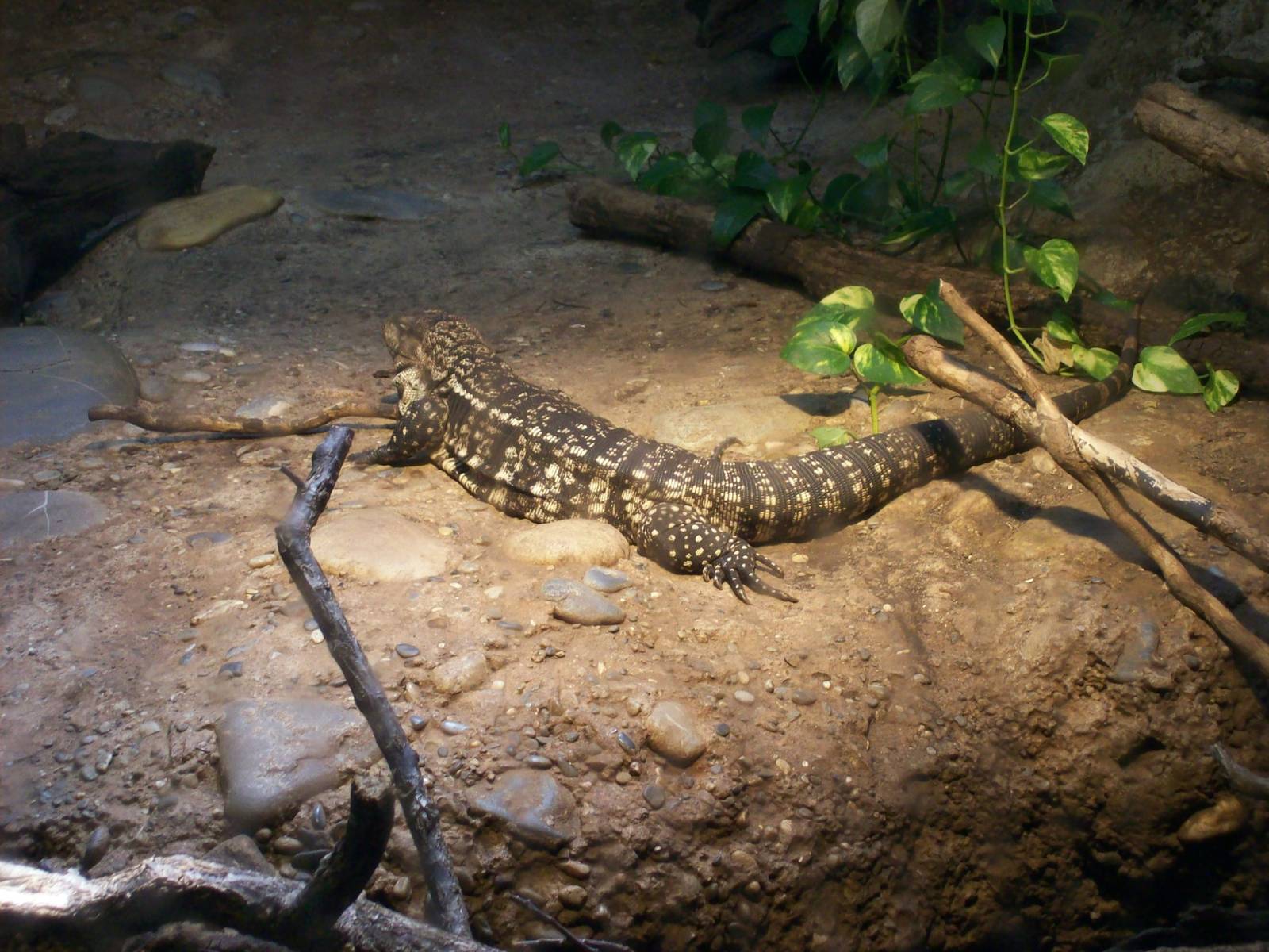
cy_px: 476
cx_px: 634
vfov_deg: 17.0
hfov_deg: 22.5
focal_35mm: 87
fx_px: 3189
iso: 160
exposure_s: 1/51.8
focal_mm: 14.3
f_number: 4.3
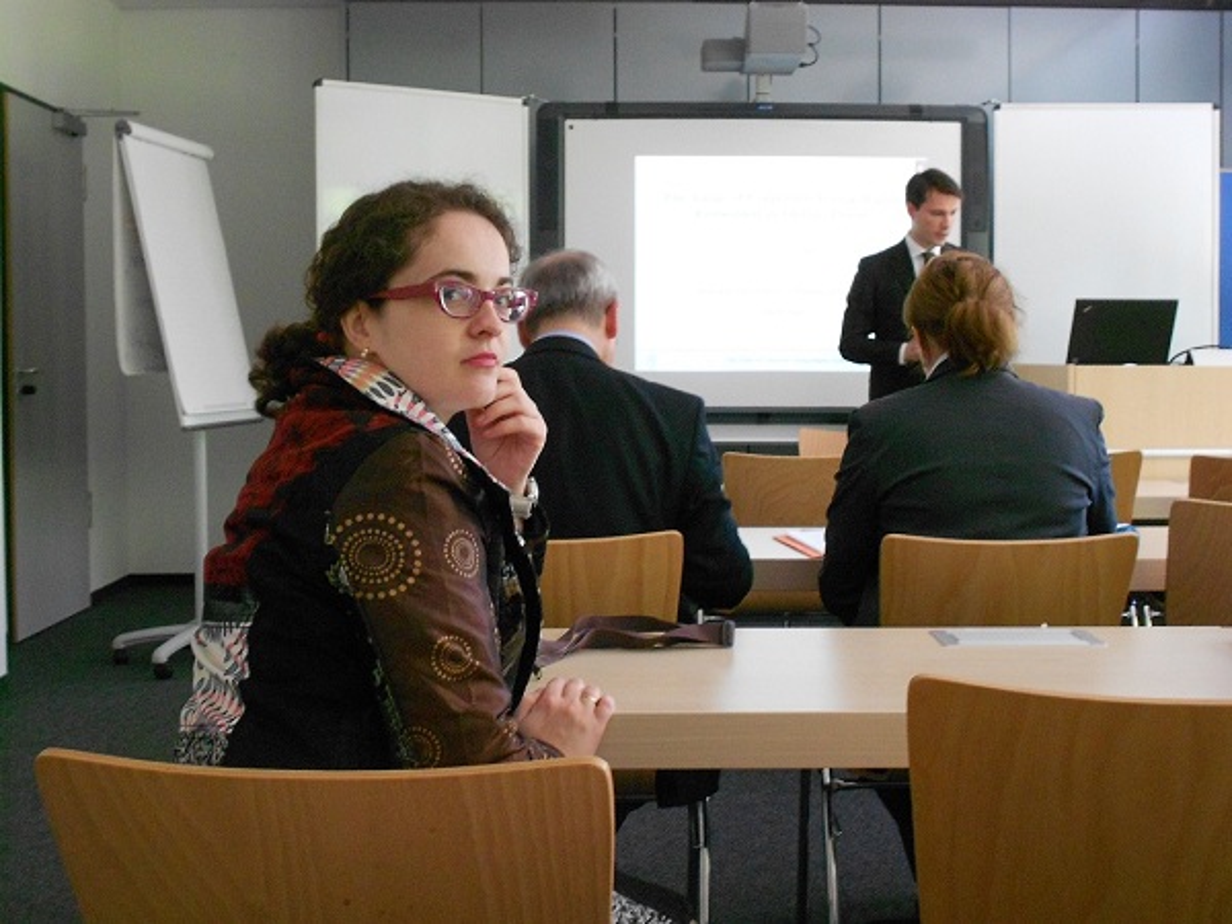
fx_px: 1530
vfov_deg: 33.6
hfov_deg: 43.9
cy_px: 462
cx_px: 616
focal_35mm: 43
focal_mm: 7.7
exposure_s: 1/20
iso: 400
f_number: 4.2
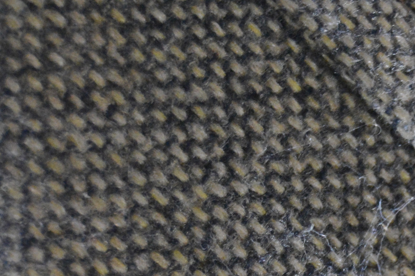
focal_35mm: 168
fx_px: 1937
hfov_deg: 11.6
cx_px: 649
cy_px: 403
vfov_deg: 8.0
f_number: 4.5
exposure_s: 1/30
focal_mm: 34
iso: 2500
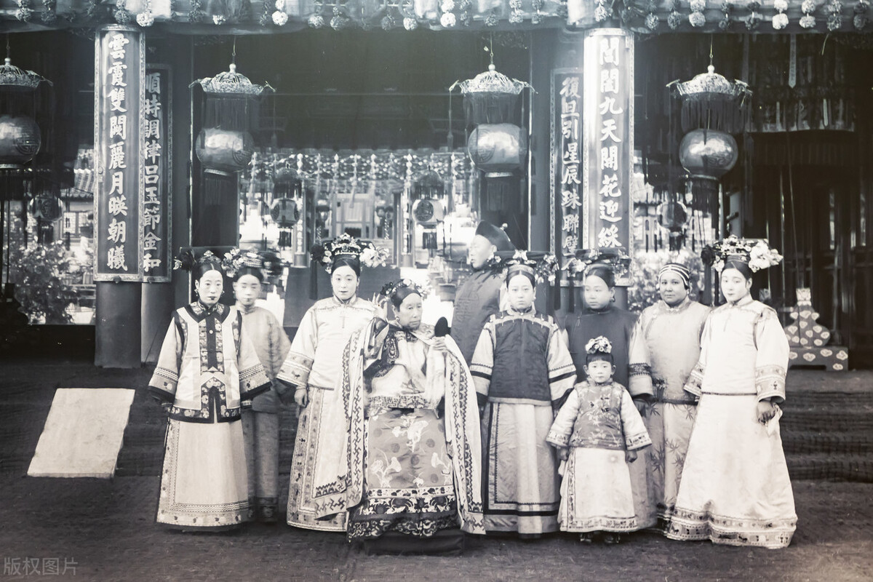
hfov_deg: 35.6
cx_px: 436
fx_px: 1358
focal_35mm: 56
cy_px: 291
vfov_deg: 24.2
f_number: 5
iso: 2500
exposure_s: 1/20
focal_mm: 56
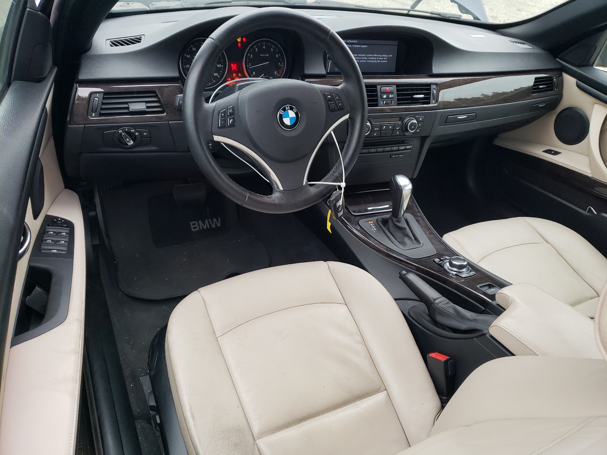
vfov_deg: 53.1
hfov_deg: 67.3
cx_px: 304
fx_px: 456
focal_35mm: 26
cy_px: 228
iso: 75
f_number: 1.5
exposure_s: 1/120
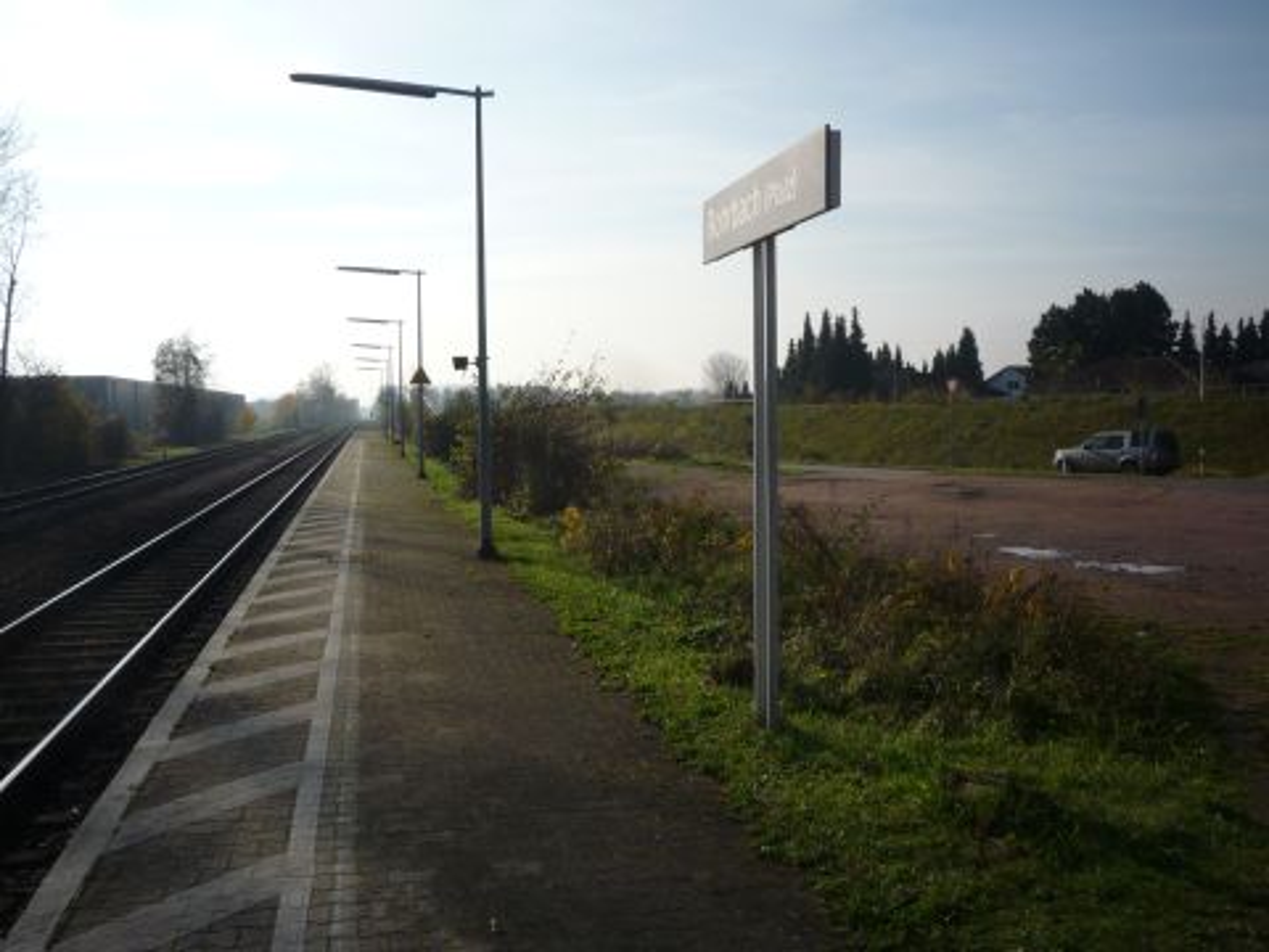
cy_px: 476
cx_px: 634
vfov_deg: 44.2
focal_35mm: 32
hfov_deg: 56.8
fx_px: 1173
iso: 100
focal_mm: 5.2
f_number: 5.6
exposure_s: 1/640
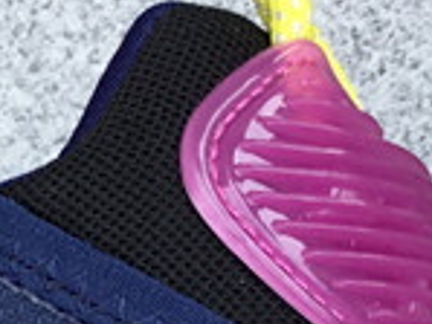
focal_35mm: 187
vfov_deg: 7.8
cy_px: 441
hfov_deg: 9.9
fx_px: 2336
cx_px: -397
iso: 25
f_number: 2.4
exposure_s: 1/212
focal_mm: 3.3
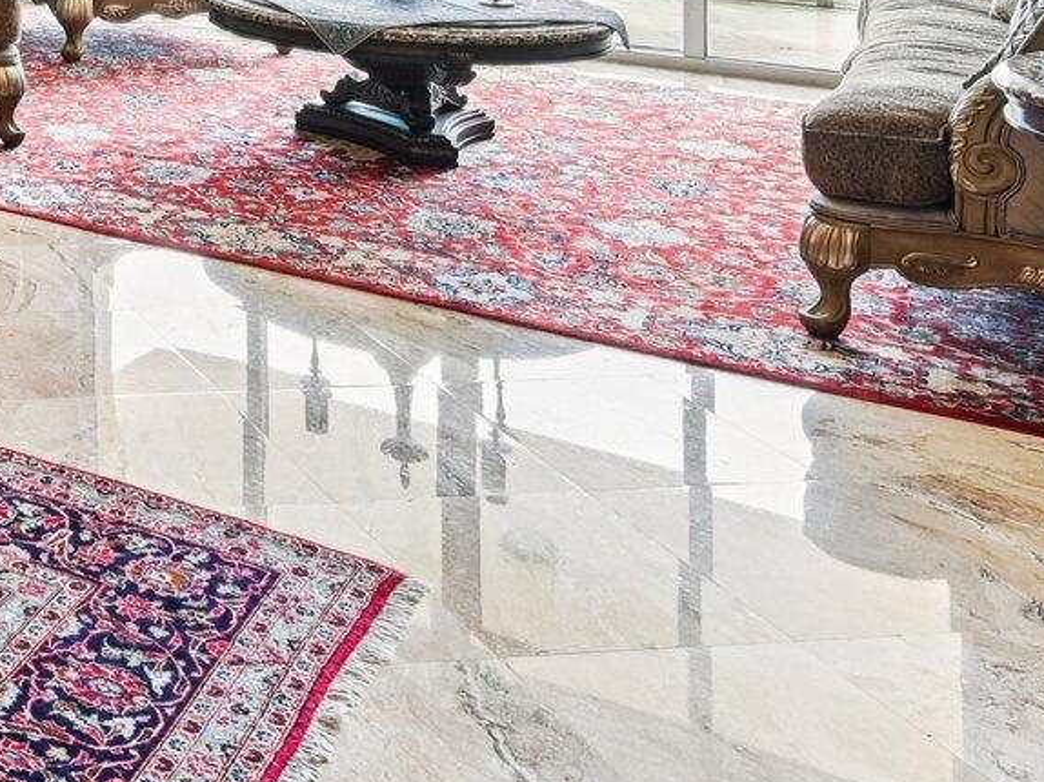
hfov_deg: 30.7
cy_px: -256
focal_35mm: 48
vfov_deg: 25.6
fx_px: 1447
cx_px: -331
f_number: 8
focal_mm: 14
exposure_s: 1/40
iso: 400
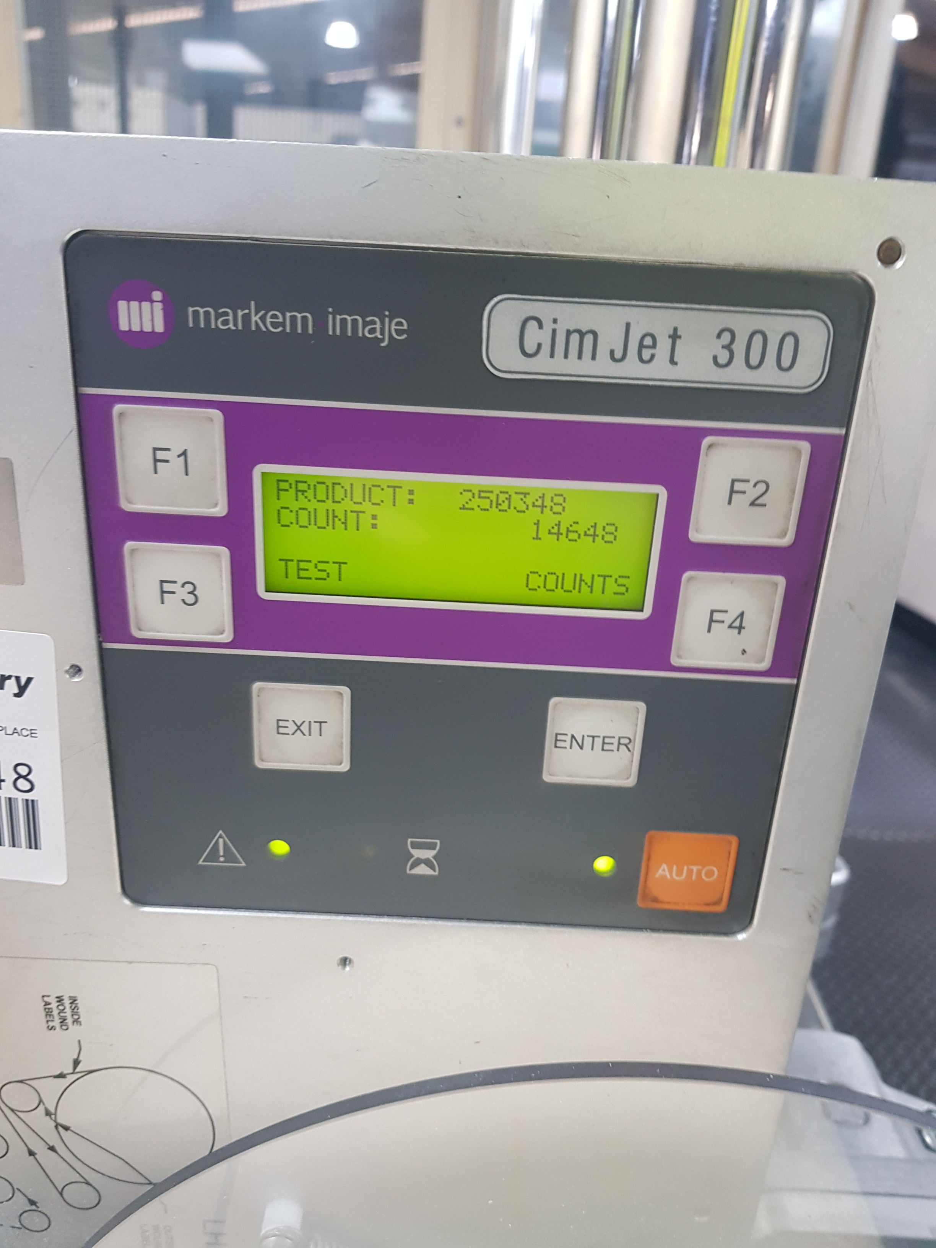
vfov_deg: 67.3
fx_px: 937
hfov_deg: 53.1
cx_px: 468
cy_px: 624
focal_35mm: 26
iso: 200
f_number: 1.7
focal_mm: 4.3
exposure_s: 1/33
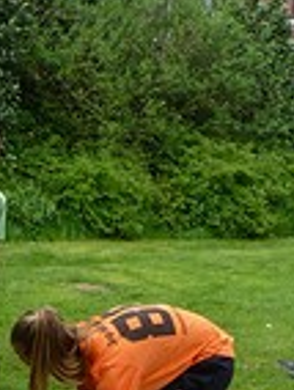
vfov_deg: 16.0
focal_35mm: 114
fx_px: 1287
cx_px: 82
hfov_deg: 13.0
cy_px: 558
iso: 100
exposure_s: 1/250
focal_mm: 4.8
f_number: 4
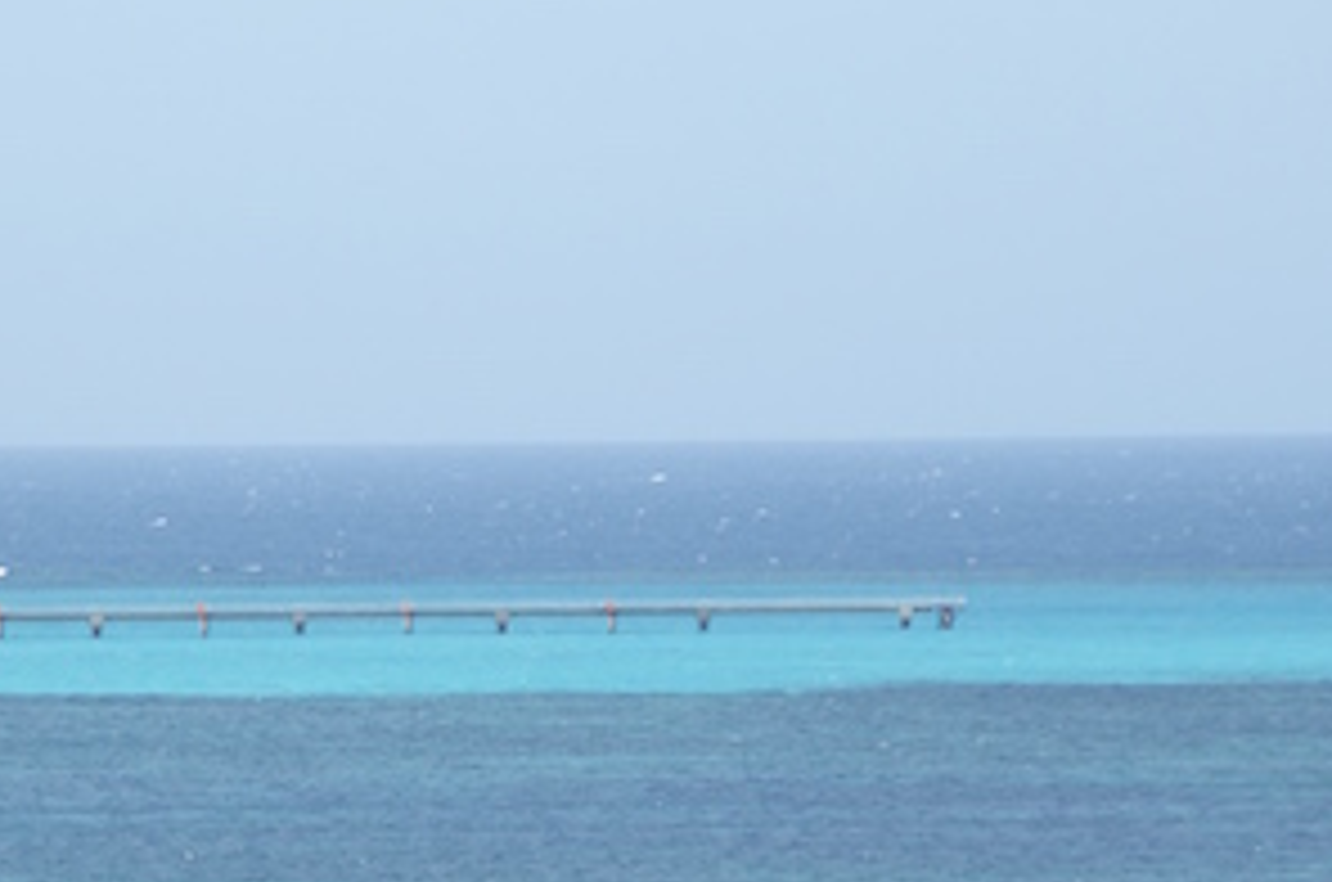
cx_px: 243
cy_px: 695
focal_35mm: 438
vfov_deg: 3.1
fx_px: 16171
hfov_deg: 4.7
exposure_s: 1/1250
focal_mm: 120
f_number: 5.6
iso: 400
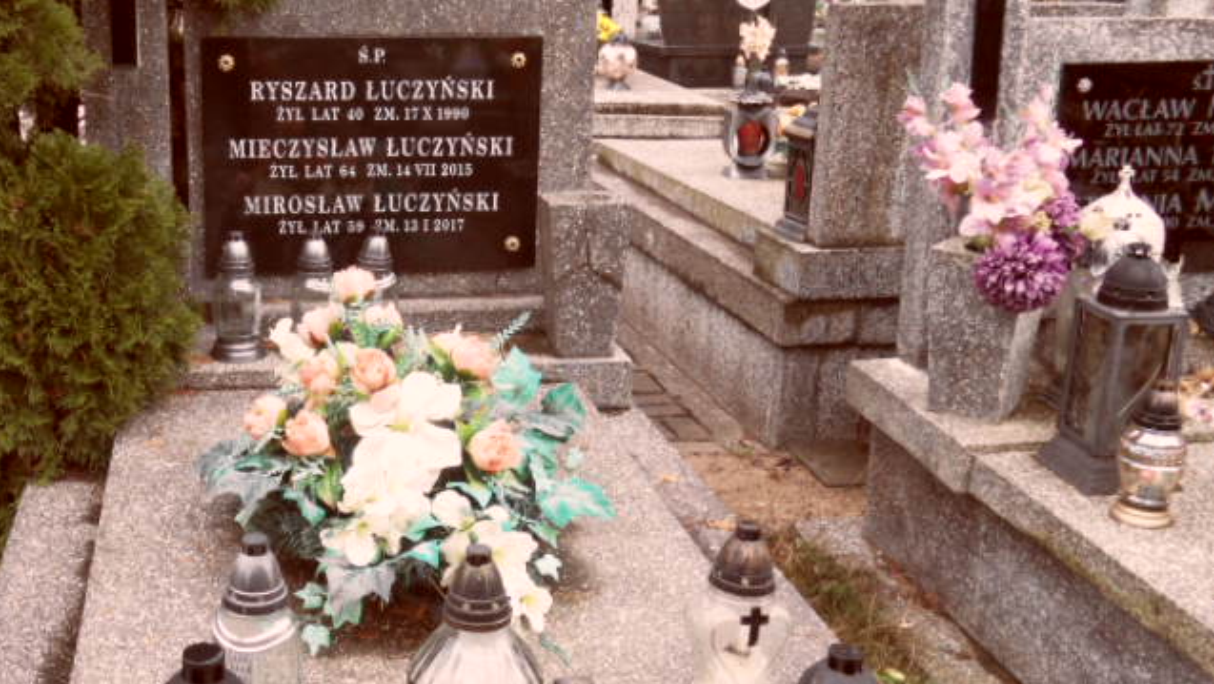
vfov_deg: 28.4
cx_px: 389
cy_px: 318
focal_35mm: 42
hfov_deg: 47.4
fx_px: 1353
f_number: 3.2
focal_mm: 3.9
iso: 80
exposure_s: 1/90
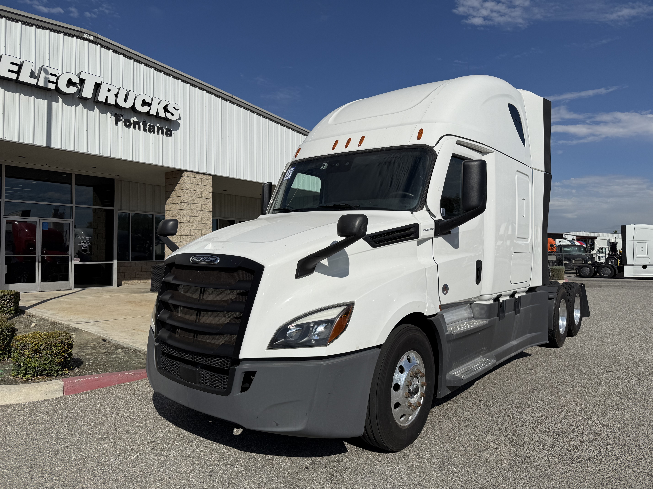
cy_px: 244
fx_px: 453
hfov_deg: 71.6
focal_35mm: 24
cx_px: 326
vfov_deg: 56.8
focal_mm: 6.76
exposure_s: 1/14286
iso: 64
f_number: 1.78
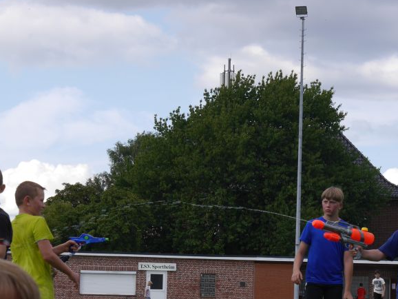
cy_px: 209
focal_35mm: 128
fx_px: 1472
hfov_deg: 15.4
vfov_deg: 11.6
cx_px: 218
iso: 160
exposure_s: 1/250
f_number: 8
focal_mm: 37
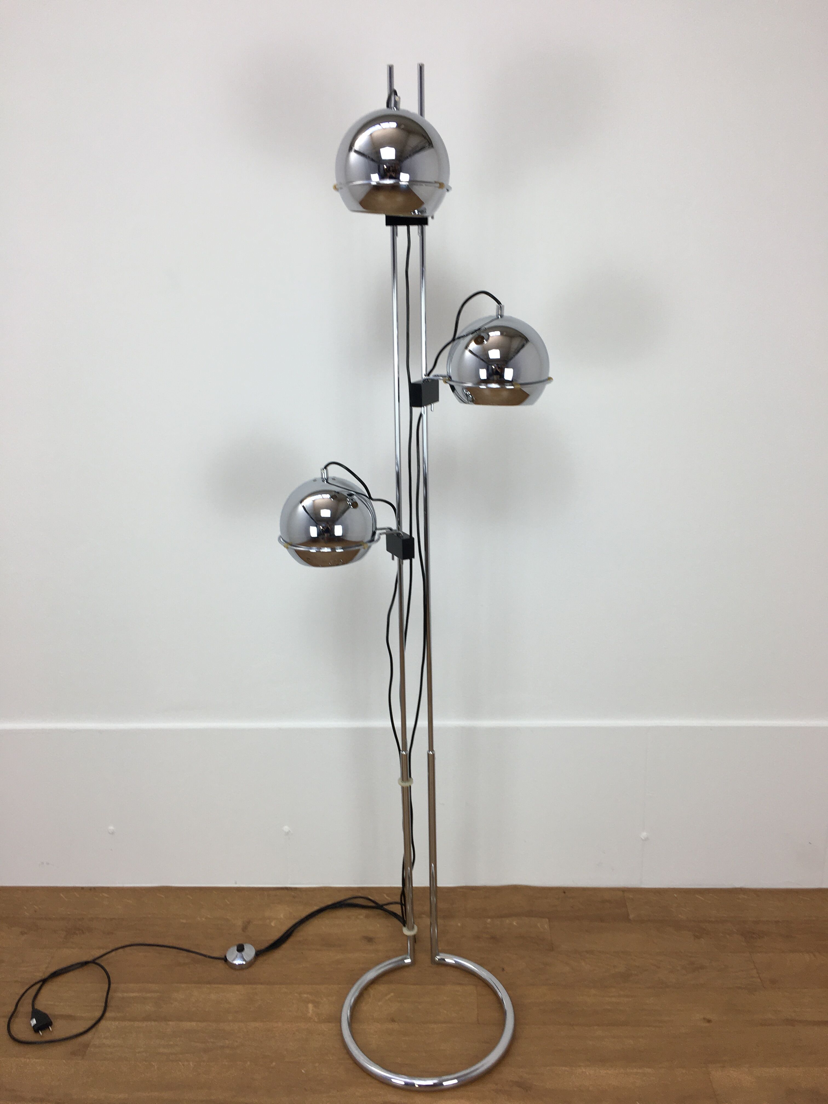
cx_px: 414
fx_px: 925
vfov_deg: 61.7
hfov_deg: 48.2
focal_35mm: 29
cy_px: 552
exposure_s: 1/50
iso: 32
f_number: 2.2
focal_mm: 4.15
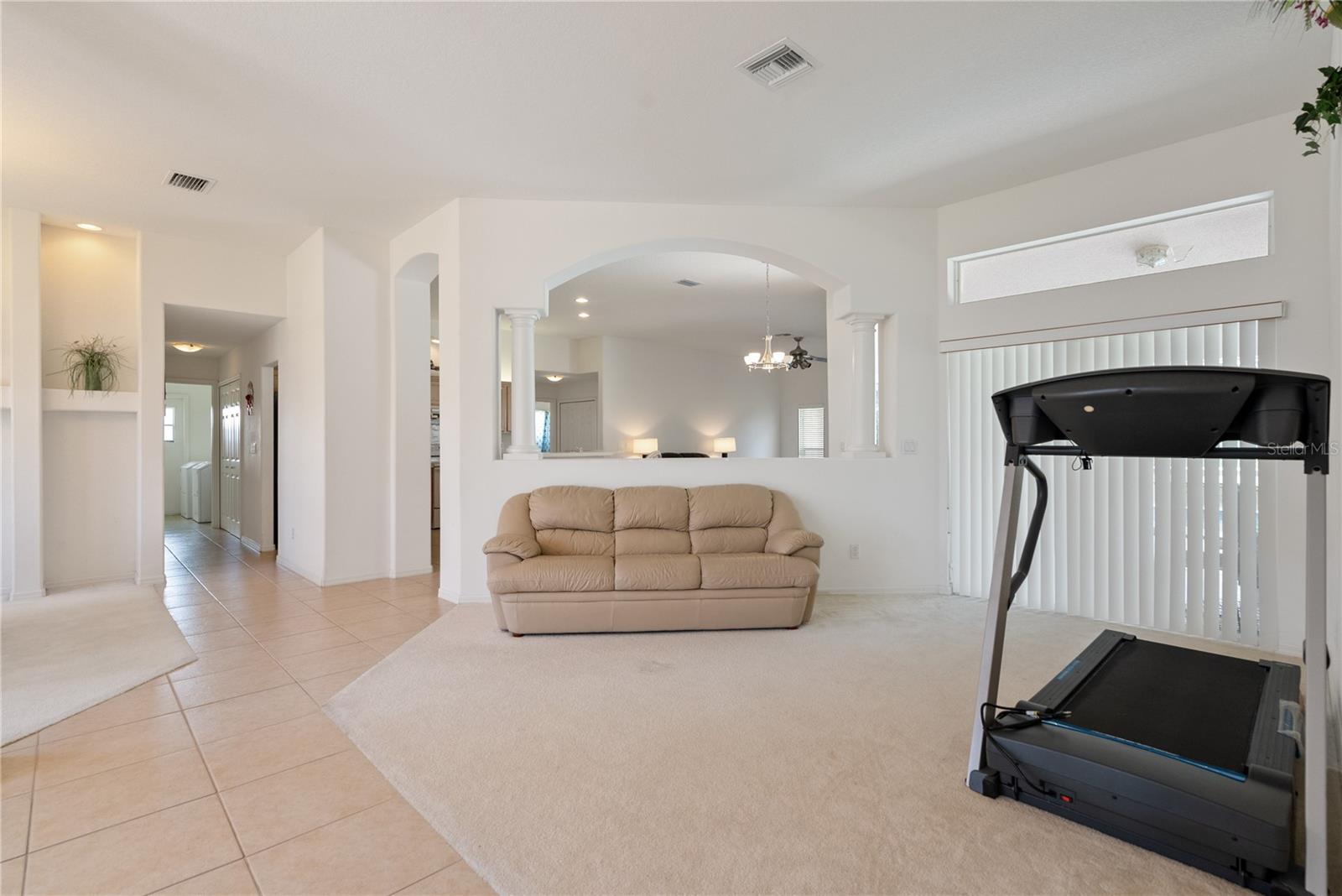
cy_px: 448
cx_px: 671
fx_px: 597
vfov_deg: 73.8
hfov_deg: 96.7
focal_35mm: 16
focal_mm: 16
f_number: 8
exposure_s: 1/50
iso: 2000
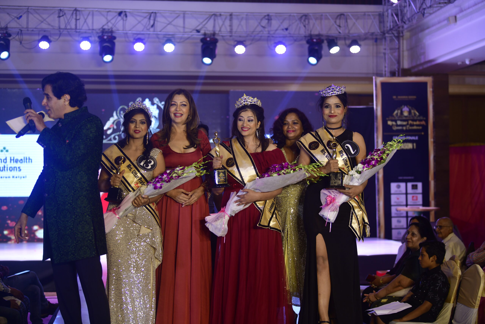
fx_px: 943
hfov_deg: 28.8
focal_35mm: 70
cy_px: 162
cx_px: 242
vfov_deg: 19.5
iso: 500
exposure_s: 1/200
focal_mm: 70
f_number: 2.8
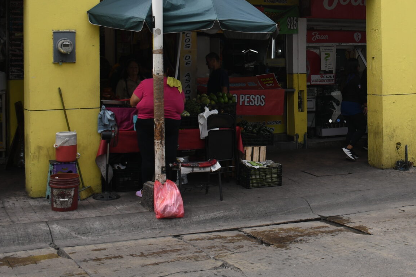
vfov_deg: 22.3
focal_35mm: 60
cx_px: 384
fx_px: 693
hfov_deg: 31.6
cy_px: 47
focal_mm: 18
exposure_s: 1/800
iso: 100
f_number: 4
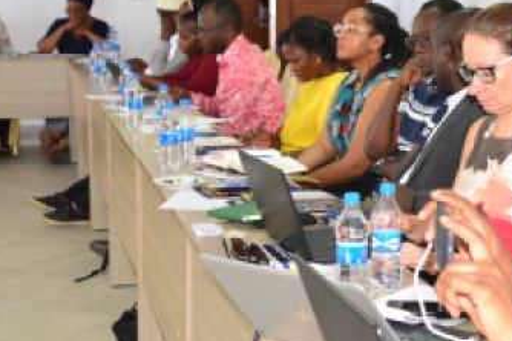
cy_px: 104
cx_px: 366
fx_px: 1265
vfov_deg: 15.3
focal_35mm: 89
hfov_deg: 22.7
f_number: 5
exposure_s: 1/125
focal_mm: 44
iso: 6400
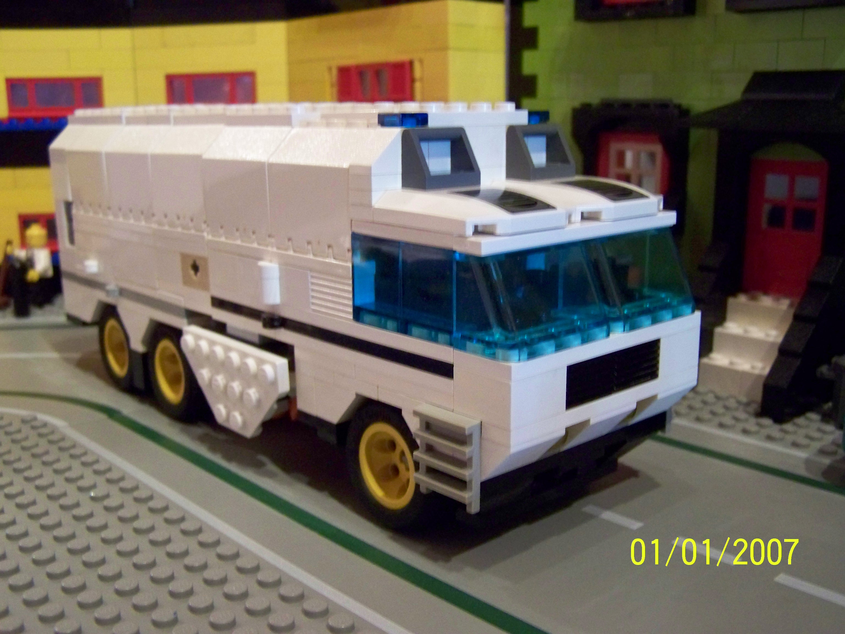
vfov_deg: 37.7
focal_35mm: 38
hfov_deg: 49.0
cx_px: 422
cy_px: 317
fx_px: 928
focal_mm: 6.3
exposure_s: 1/13
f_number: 2.8
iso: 400
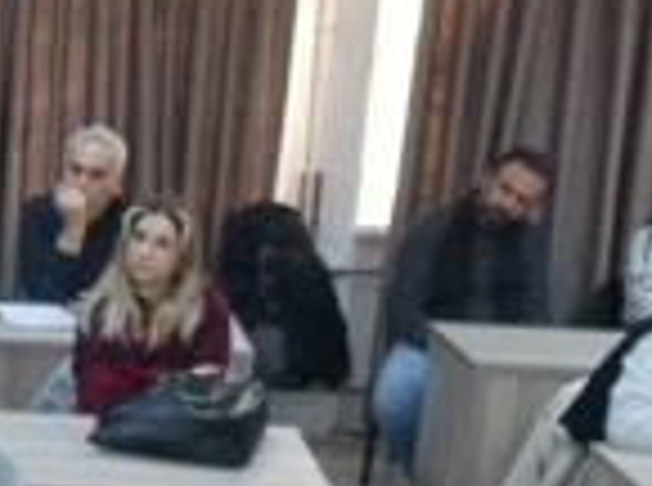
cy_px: 356
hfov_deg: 25.3
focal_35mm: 70
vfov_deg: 20.8
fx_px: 1315
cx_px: -112
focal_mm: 4
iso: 320
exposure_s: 1/30
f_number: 3.1
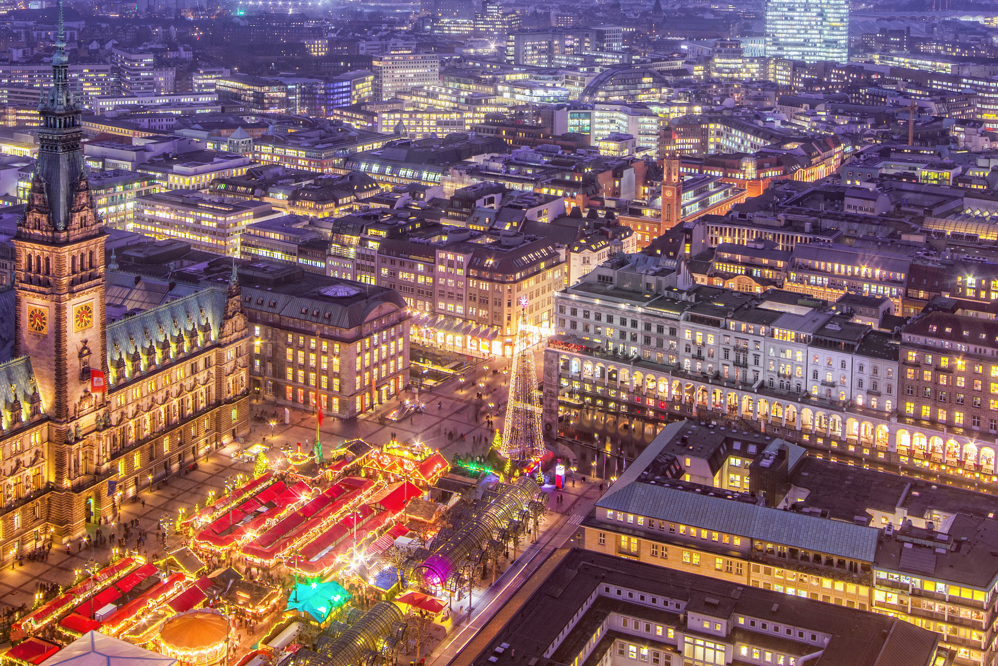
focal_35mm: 43
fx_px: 1192
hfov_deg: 45.4
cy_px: 380
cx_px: 473
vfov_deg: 31.2
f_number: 3.5
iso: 100
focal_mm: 24
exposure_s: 6
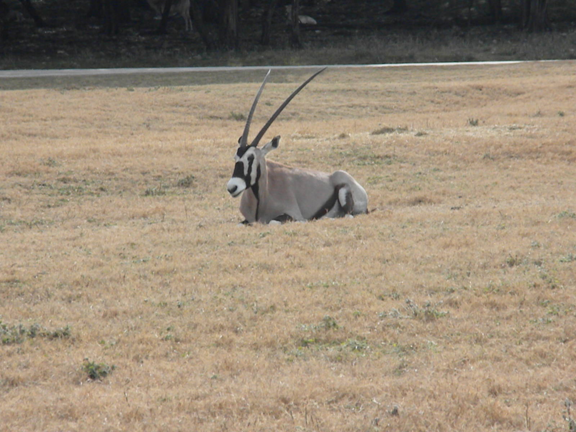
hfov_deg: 7.6
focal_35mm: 260
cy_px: 216
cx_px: 288
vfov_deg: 5.7
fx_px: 4326
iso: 640
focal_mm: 46.2
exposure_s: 1/238
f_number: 14
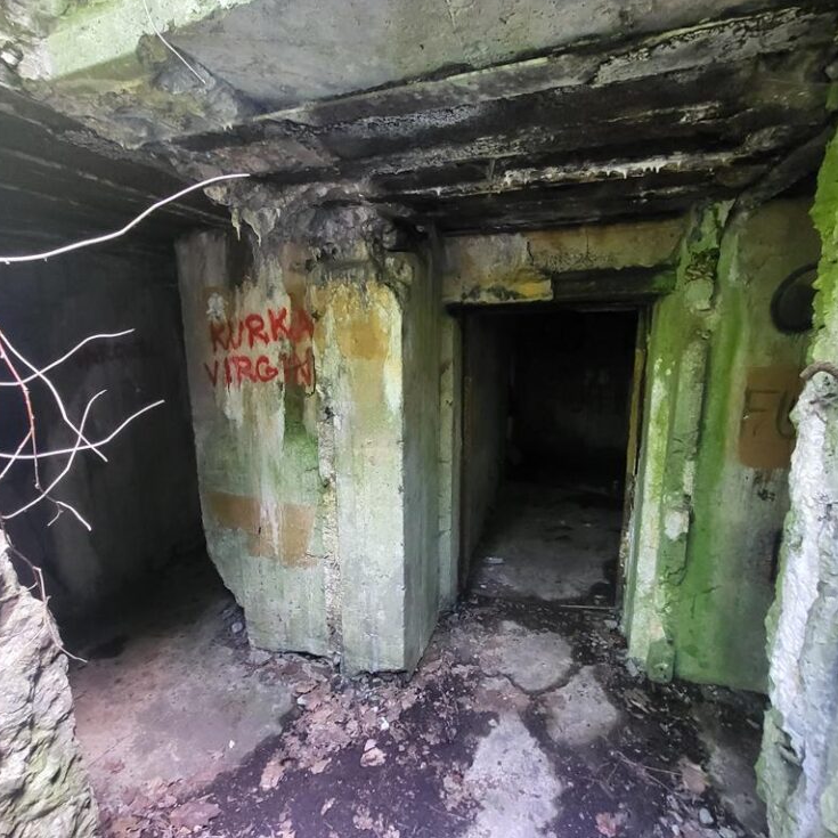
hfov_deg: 87.4
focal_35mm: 16
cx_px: 406
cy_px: 420
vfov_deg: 87.4
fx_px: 438
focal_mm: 1.74
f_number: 2.2
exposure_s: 1/25
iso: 640
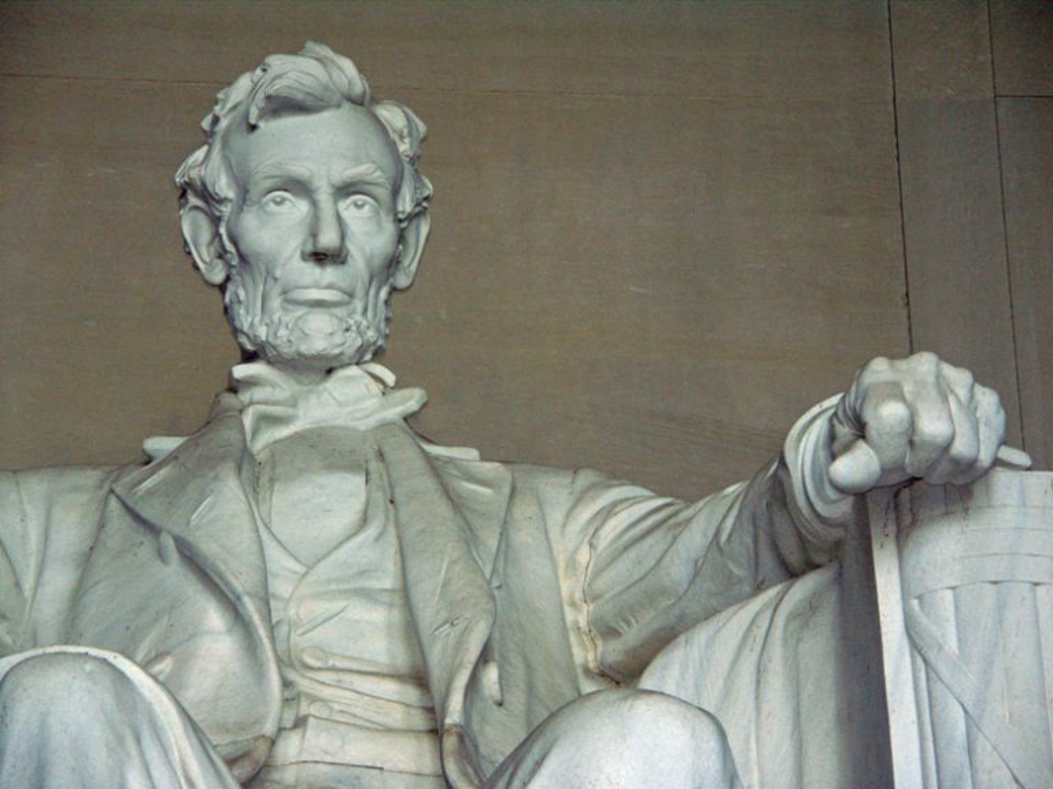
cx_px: 526
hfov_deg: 13.5
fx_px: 4441
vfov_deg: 10.2
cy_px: 394
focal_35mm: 146
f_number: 3.2
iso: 100
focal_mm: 37.38
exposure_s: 1/125
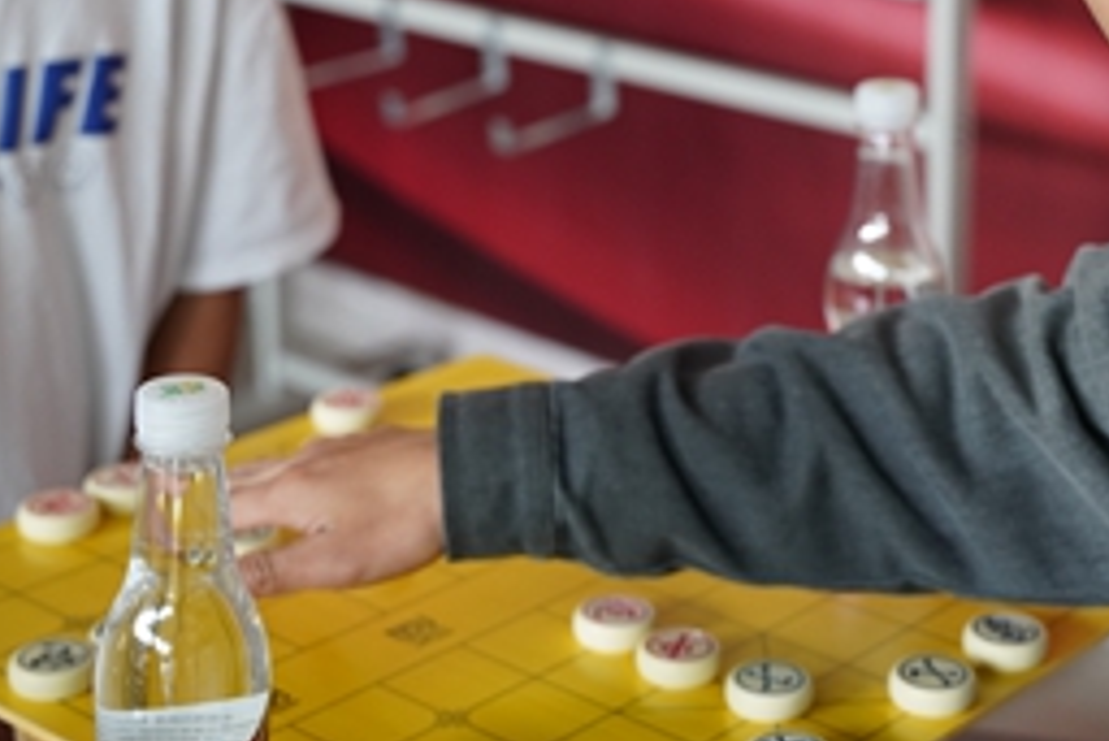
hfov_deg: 24.1
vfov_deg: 16.2
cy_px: 134
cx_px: 780
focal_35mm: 84
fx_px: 2576
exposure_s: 1/160
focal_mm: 42.8
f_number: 3.2
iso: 1600
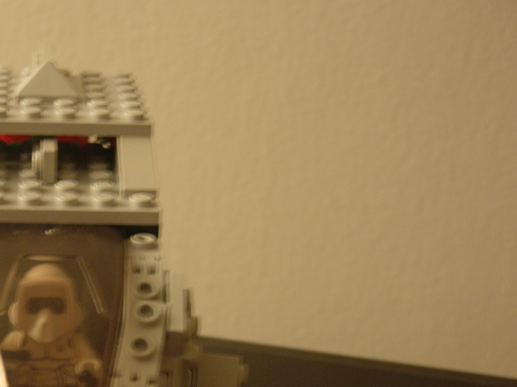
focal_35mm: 72
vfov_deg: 20.1
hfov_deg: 26.1
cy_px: 342
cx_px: 48
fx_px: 1075
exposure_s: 1/4.4
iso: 64
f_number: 2.8
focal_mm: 7.8
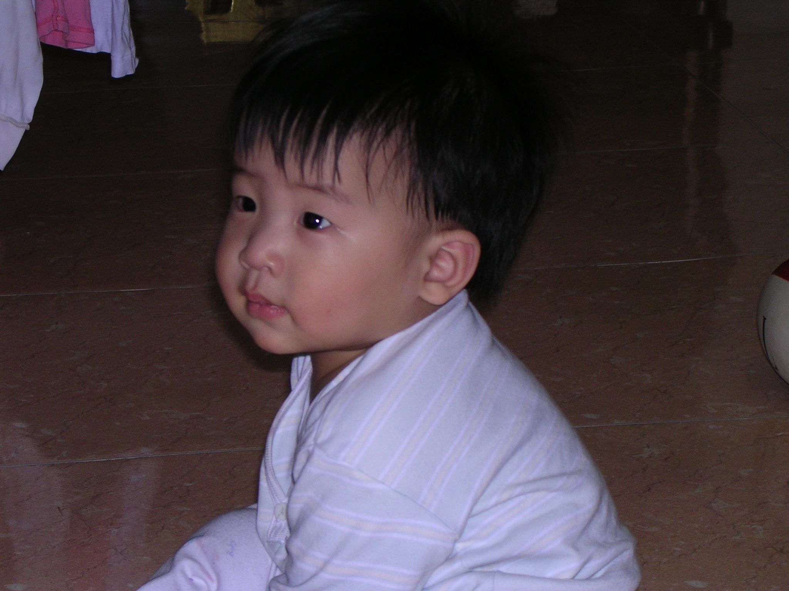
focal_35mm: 115
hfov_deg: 17.1
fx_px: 2621
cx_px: 394
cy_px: 296
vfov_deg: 12.9
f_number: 4.9
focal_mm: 17.4
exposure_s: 1/60.1
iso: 161
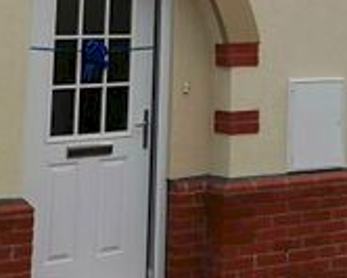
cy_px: -177
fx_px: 1141
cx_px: 387
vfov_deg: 12.9
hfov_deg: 16.7
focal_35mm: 111
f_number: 1.8
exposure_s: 1/956
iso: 50
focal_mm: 3.95
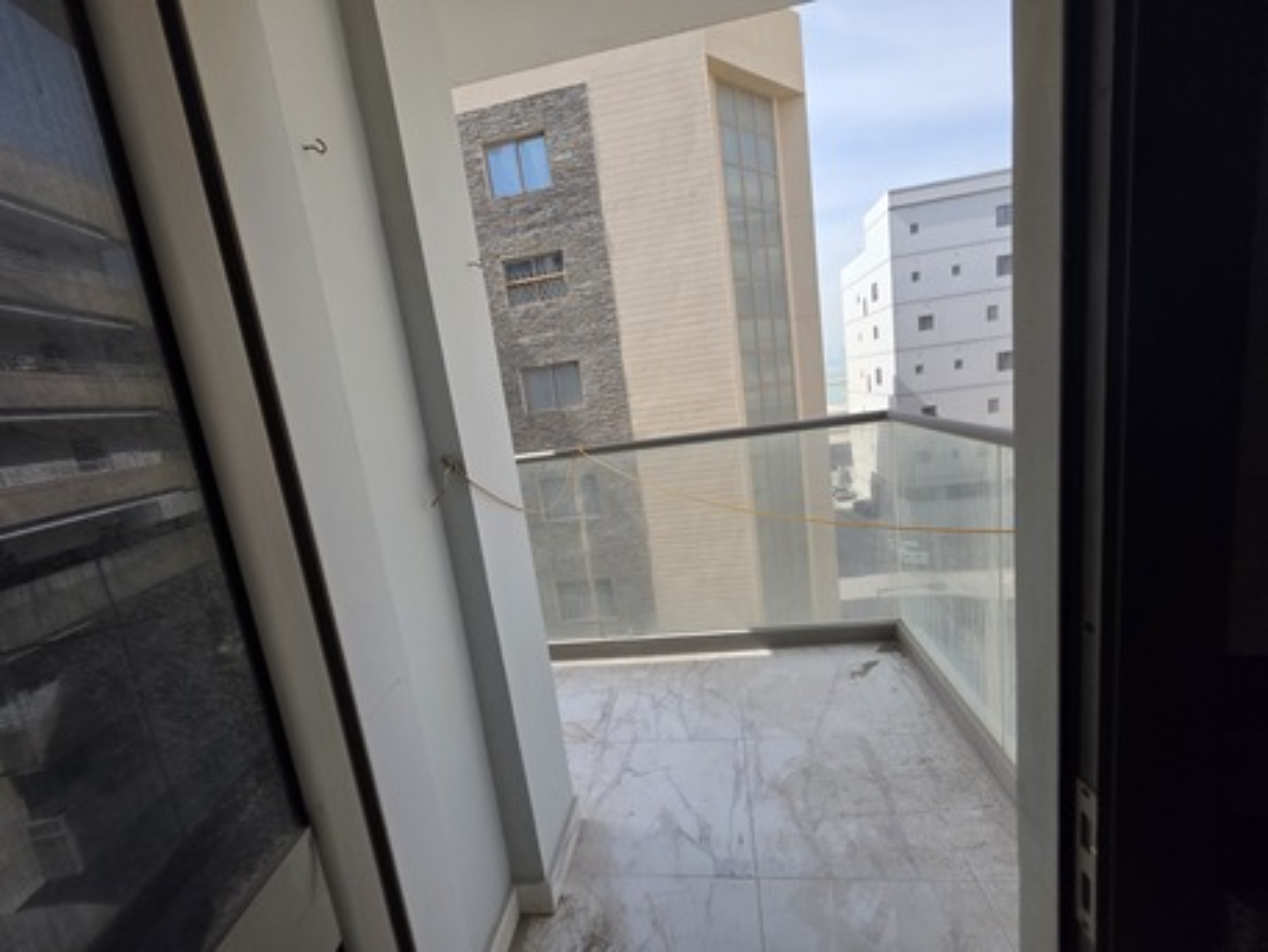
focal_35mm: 13
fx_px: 476
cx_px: 634
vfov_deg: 89.9
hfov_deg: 106.2
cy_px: 476
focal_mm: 2.2
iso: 40
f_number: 1.9
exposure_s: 1/1387
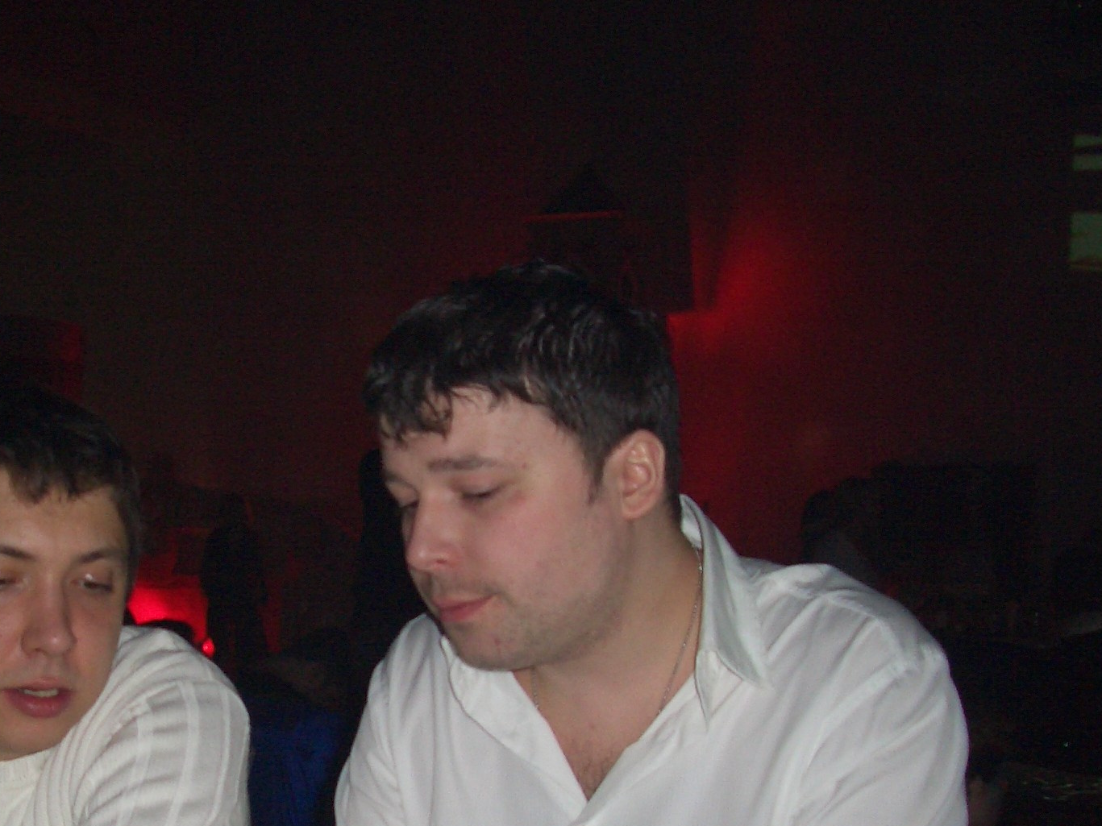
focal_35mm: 59
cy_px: 619
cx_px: 310
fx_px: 1878
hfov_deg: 32.2
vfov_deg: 24.5
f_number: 2.6
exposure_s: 1/60
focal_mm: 5.8
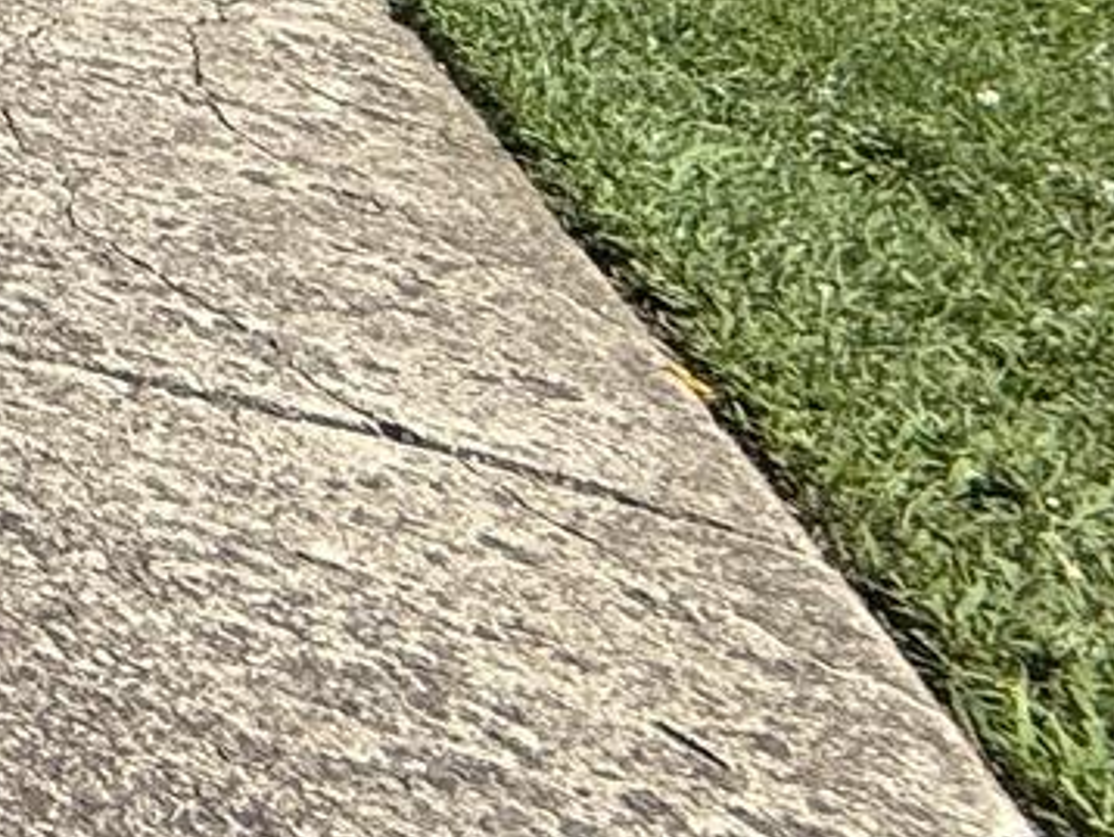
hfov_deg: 12.9
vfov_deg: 15.9
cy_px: -635
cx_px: -1942
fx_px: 2576
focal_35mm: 80
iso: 50
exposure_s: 1/1399
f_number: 2.2
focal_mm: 2.22
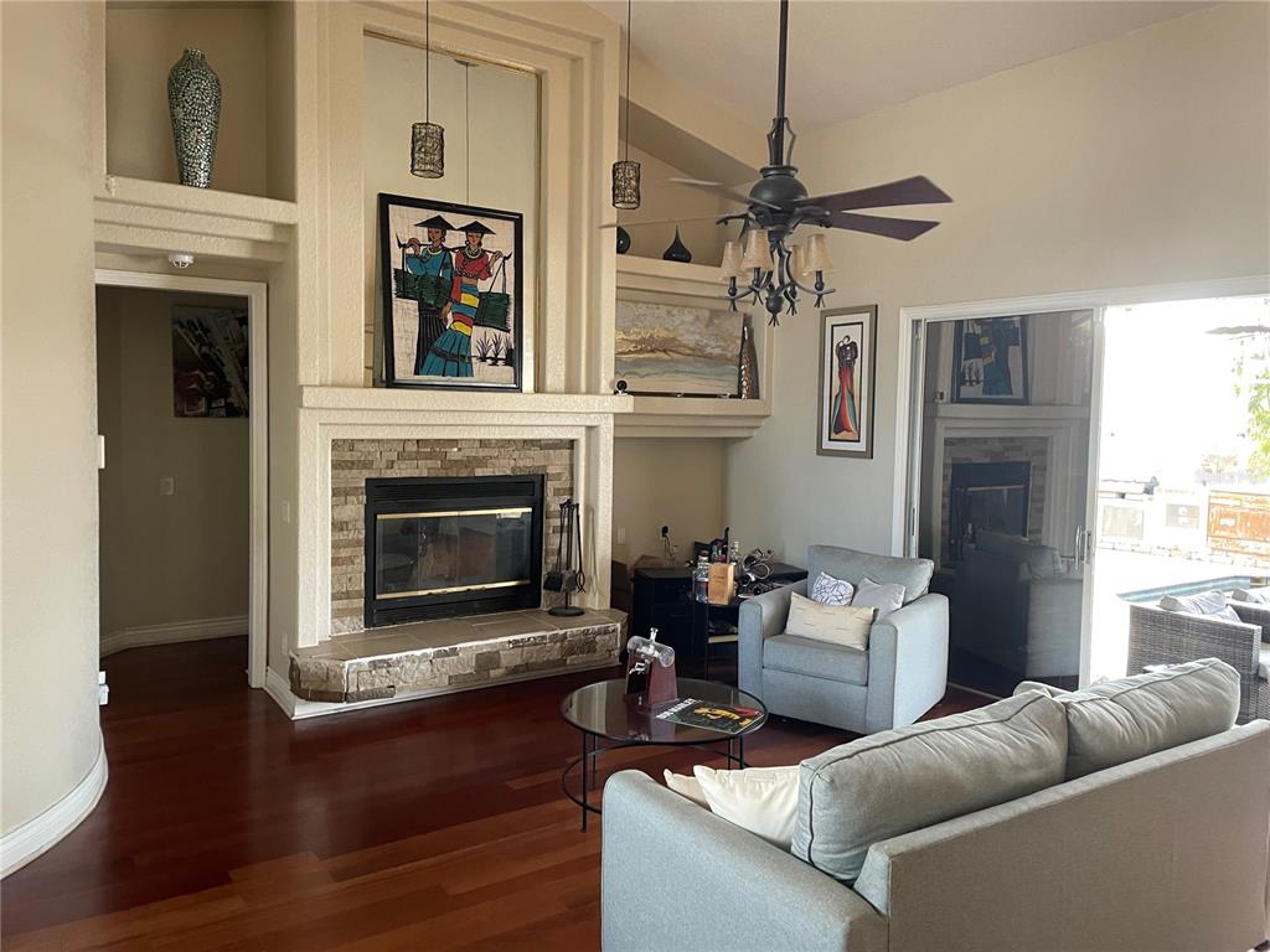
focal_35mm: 26
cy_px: 476
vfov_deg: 53.1
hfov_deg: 67.3
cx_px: 635
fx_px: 954
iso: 250
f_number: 1.6
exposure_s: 1/60
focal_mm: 4.2
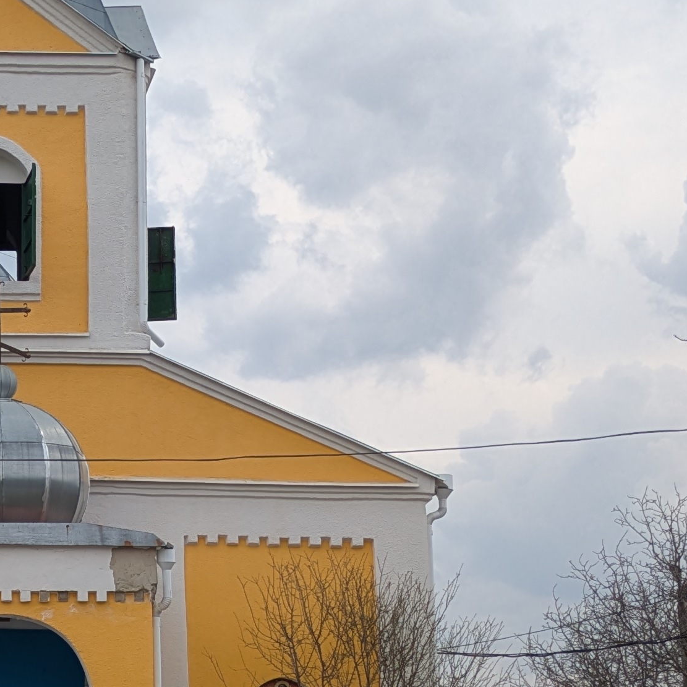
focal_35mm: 92
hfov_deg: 18.3
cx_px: -47
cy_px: 330
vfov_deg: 18.9
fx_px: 2066
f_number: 1.89
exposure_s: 1/2155
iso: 54
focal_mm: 5.43
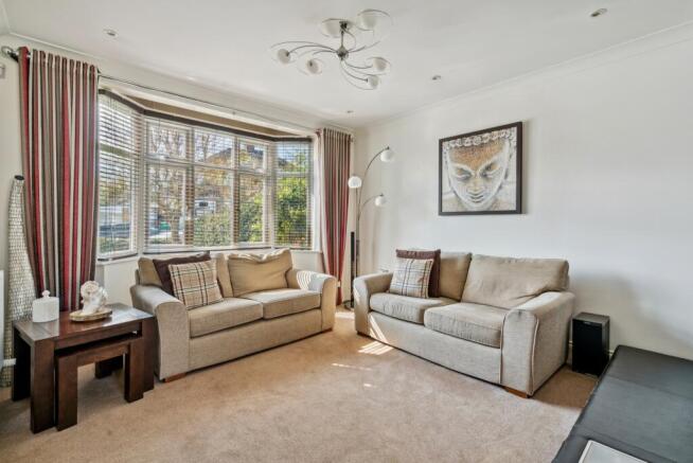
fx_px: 308
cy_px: 232
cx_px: 346
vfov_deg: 73.8
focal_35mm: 16
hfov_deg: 96.7
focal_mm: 16
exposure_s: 1/25
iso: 400
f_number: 9
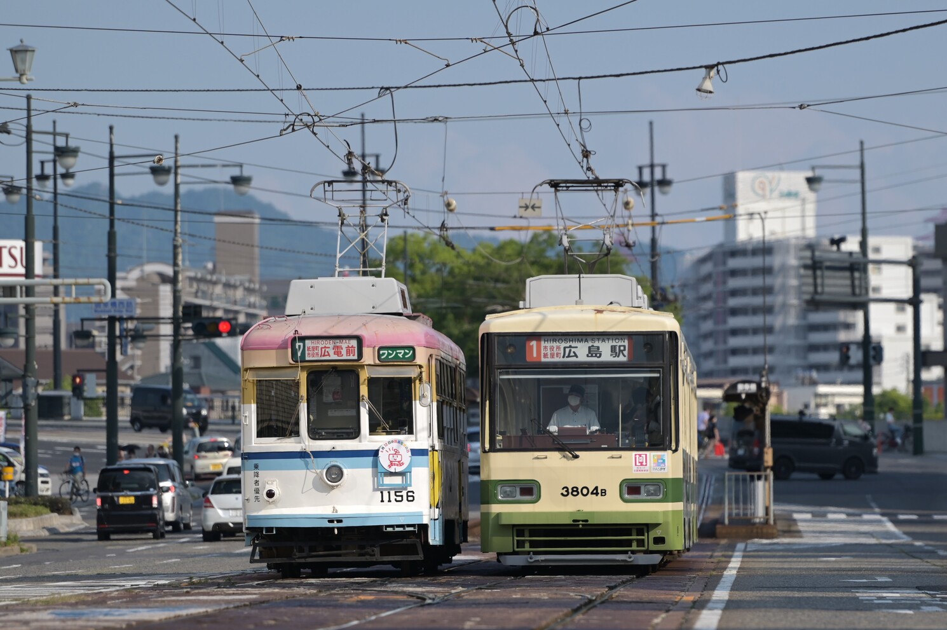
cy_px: 315
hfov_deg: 10.3
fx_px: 5257
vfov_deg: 6.9
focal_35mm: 200
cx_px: 474
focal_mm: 200
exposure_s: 1/1250
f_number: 2.8
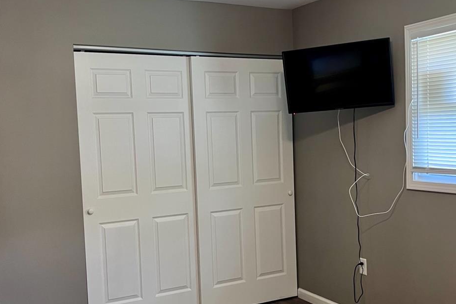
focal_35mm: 44
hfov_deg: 44.5
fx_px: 557
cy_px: 169
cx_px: 237
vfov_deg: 30.5
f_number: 1.6
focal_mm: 5.1
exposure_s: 1/60
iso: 125
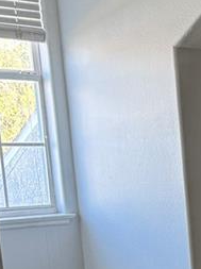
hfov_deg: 11.5
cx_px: 415
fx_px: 885
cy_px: 410
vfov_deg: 15.8
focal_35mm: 114
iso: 200
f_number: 1.78
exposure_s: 1/121
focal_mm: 6.76
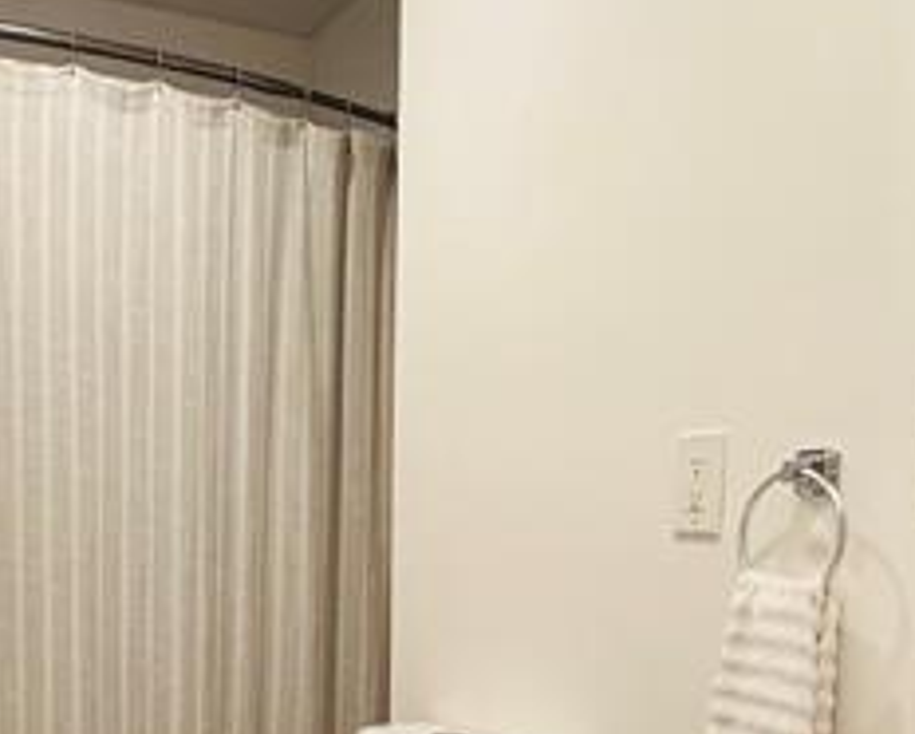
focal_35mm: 42
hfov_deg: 43.2
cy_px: 659
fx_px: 1138
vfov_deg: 33.8
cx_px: 312
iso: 200
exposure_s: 1/120
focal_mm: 1.57
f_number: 1.8
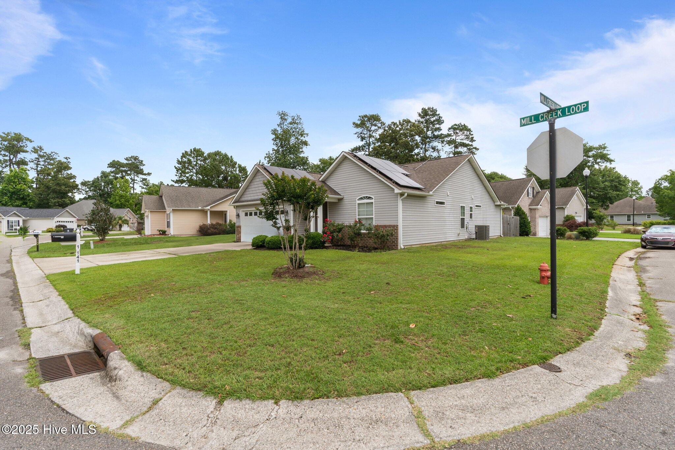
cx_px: 338
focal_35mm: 16
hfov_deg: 96.7
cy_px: 225
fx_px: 300
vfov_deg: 73.7
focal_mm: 16
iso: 200
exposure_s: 1/250
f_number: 10
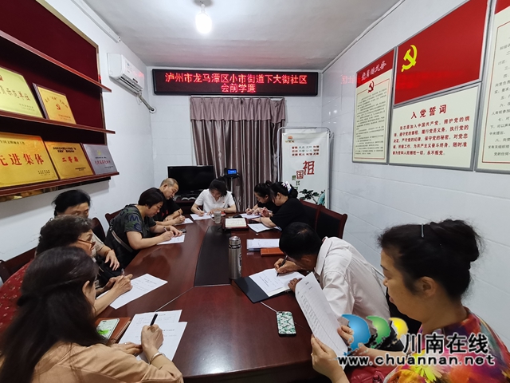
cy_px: 192
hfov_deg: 91.0
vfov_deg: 74.7
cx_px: 255
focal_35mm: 17
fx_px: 250
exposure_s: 1/33.3
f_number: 2.4
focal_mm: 1.78
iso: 320
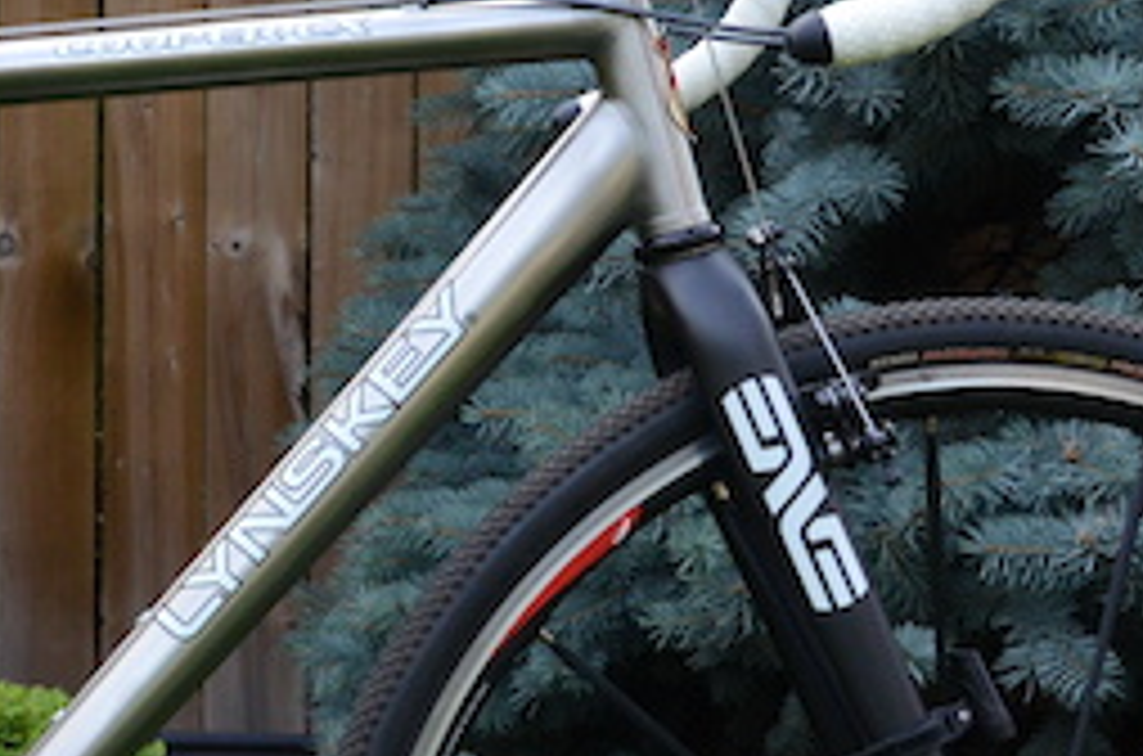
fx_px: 3294
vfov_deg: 13.1
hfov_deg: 19.1
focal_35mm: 104
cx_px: -22
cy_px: 418
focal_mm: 22
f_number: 8
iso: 800
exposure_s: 1/250
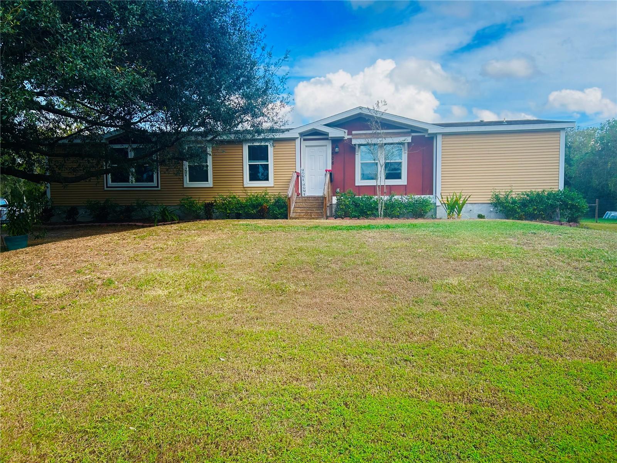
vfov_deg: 53.1
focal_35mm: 26
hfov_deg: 67.3
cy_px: 232
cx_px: 308
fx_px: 463
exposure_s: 1/1224
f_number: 1.5
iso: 50
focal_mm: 5.7
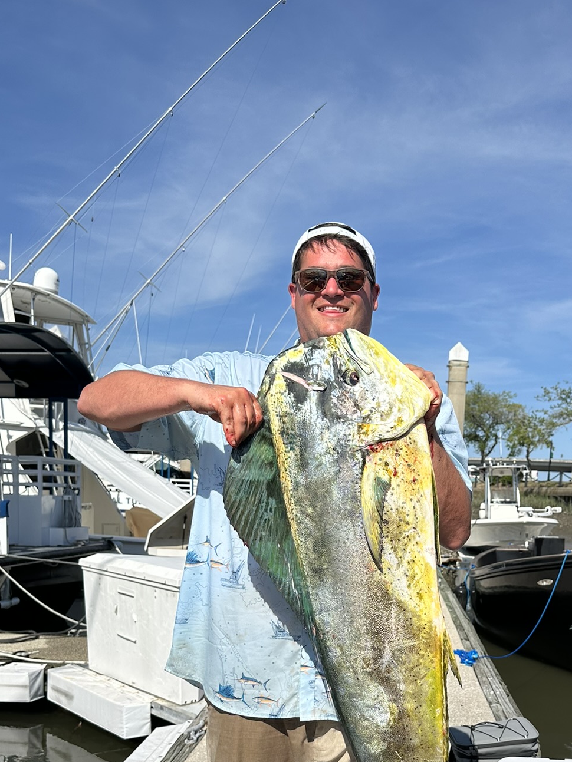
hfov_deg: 37.4
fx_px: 837
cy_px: 554
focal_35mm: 38
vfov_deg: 47.5
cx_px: 374
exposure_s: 1/8197
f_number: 1.78
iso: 80
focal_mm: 6.86
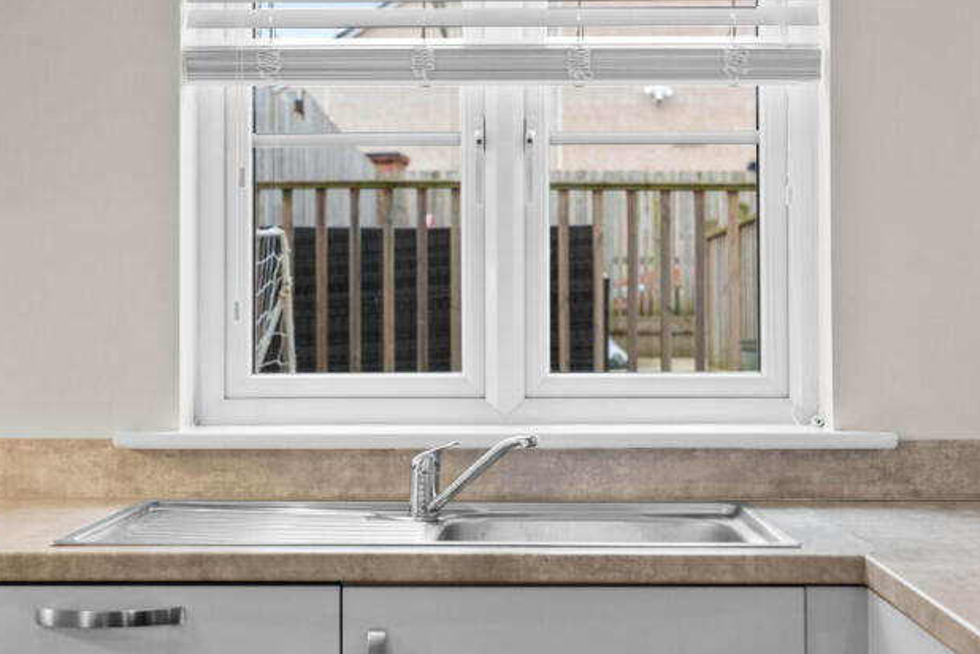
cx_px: 499
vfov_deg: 25.5
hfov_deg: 37.5
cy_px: 317
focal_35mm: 53
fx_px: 1443
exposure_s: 1/125
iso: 640
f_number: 4
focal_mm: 50
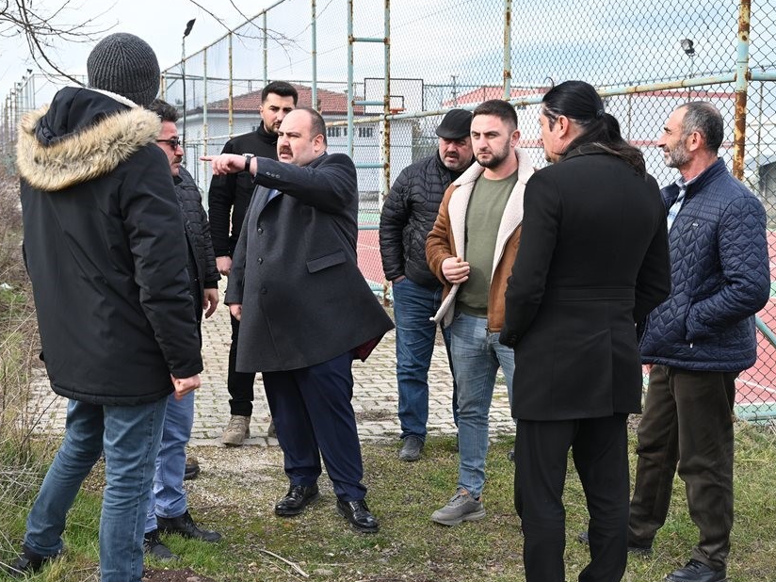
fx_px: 1098
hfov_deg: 38.9
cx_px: 379
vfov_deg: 29.7
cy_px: 296
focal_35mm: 49
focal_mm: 41
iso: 100
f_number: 6.3
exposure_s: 1/160
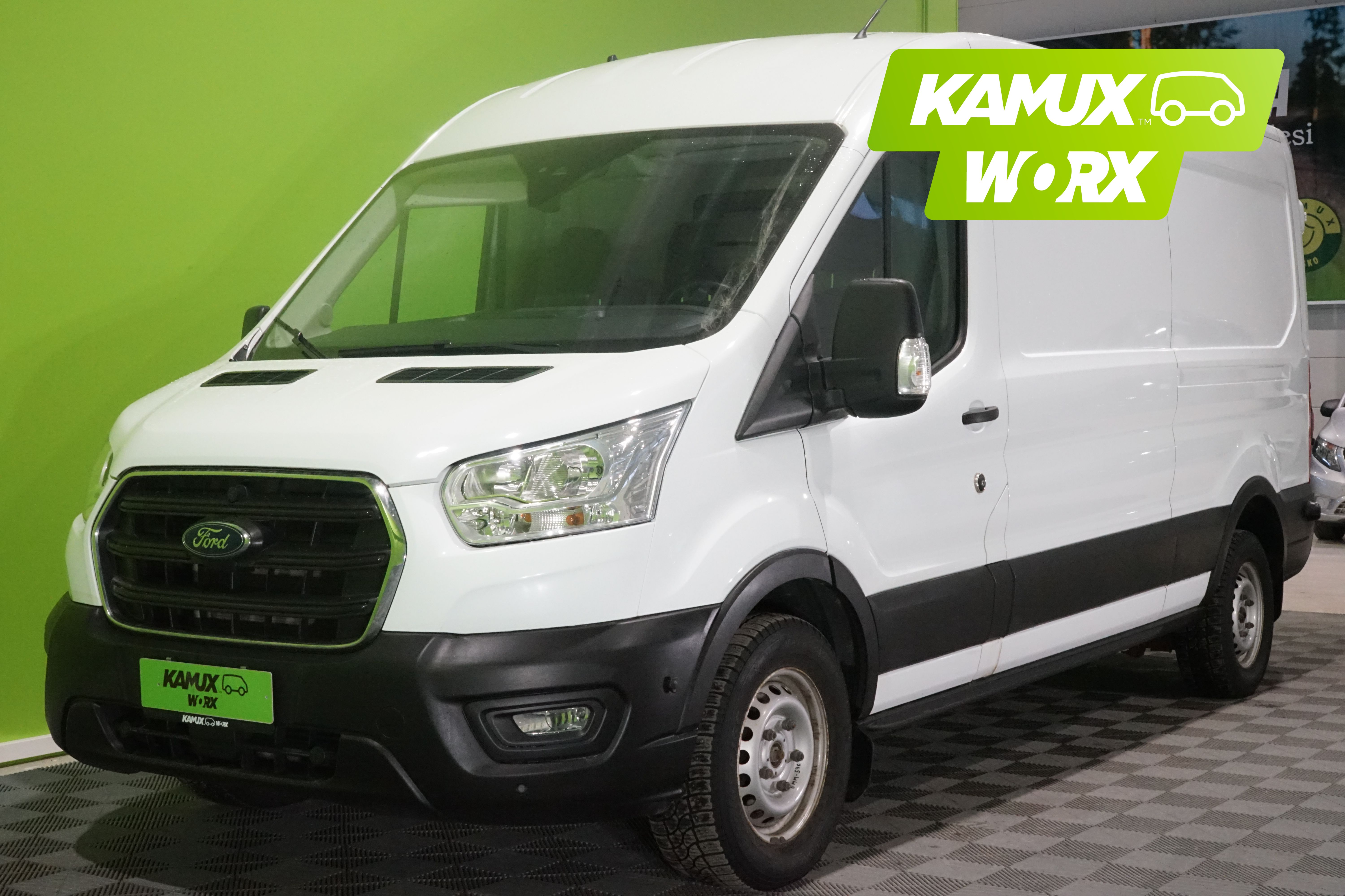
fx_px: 1793
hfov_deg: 41.1
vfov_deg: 28.1
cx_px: 672
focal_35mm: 48
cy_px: 448
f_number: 25
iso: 6400
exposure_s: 1/25
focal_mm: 48
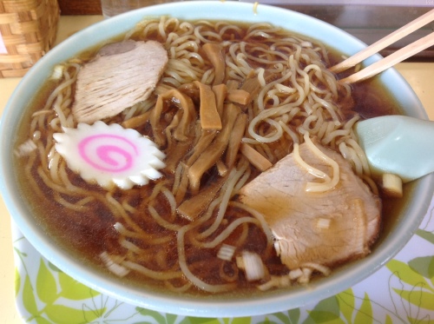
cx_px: 217
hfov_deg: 52.7
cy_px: 162
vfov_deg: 40.6
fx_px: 438
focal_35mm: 35
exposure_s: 1/15
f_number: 2.4
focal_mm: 4.28
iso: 64
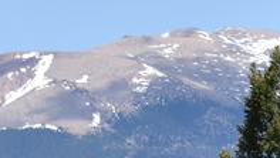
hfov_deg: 3.0
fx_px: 5318
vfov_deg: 1.7
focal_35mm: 716
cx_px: 716
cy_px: 310
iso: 100
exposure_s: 1/250
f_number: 8
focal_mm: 105
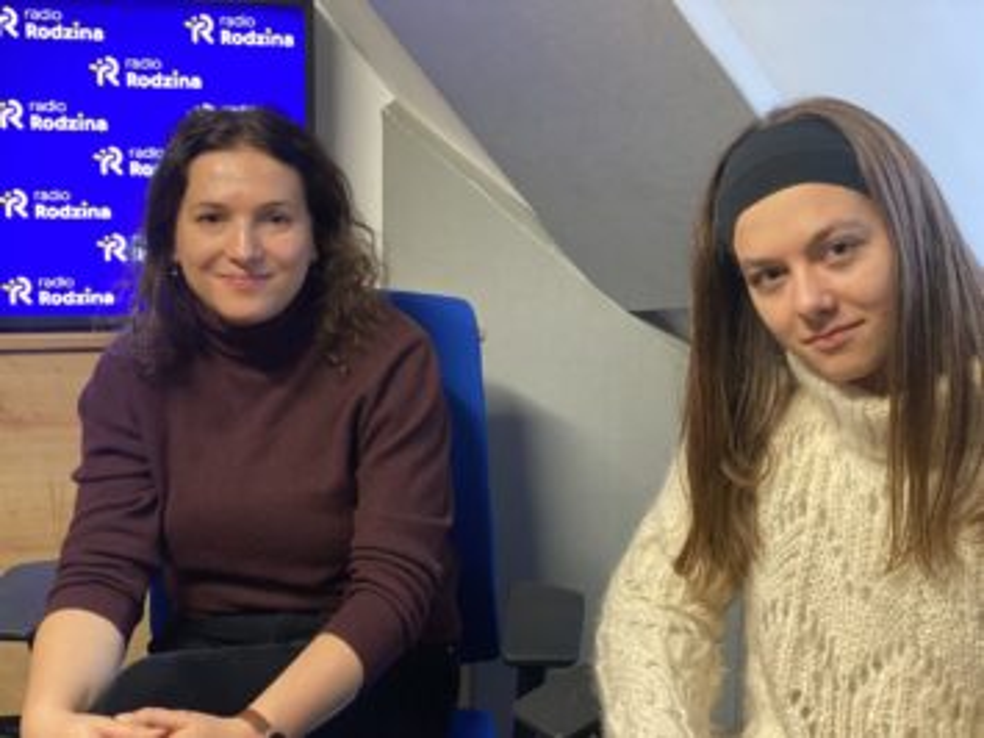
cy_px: 369
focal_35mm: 52
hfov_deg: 36.8
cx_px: 492
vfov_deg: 28.0
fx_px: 1478
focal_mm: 6
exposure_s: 1/33
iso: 250
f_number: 2
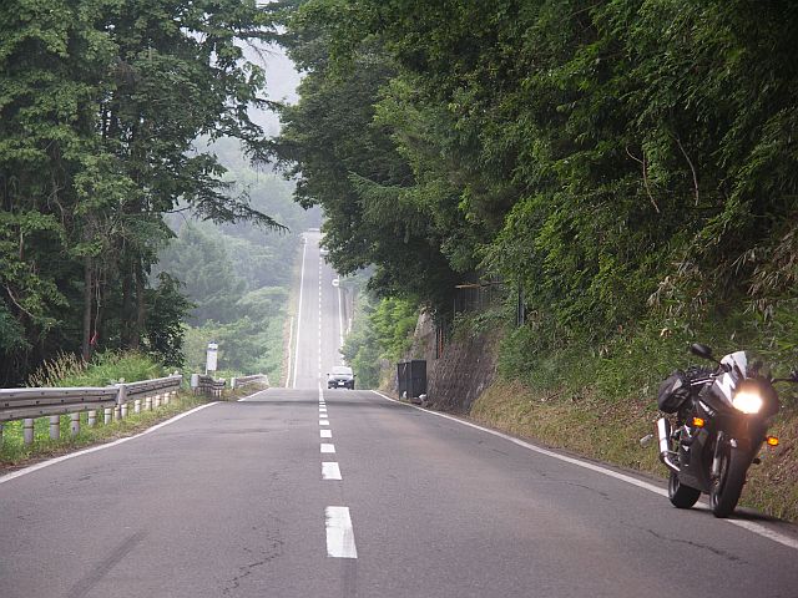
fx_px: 3573
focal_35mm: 155
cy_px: 299
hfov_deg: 12.7
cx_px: 399
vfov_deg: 9.6
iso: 100
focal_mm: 40.1
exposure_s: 1/125
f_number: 3.5
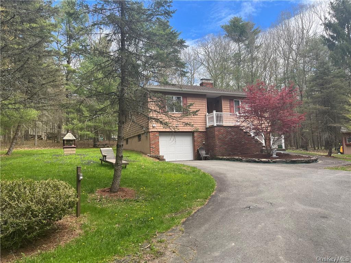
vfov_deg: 53.1
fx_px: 264
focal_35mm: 26
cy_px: 132
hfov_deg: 67.3
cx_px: 176
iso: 50
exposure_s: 1/746
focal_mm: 5.1
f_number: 1.6
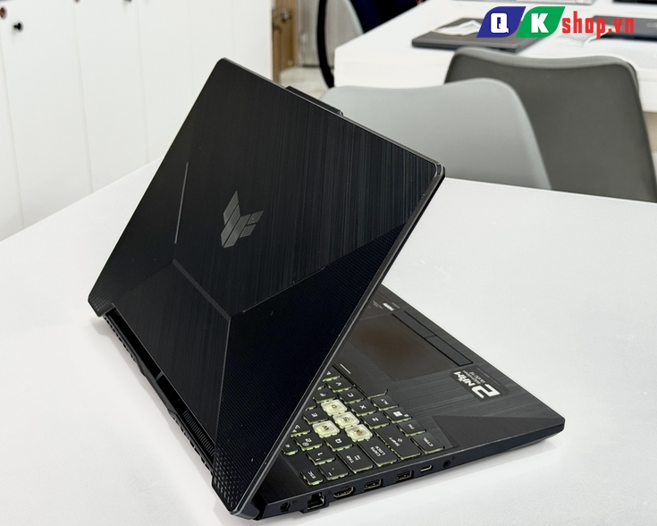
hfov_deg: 36.6
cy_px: 259
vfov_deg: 29.7
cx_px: 306
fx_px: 992
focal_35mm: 51
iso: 100
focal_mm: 6.76
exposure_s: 1/117
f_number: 1.78
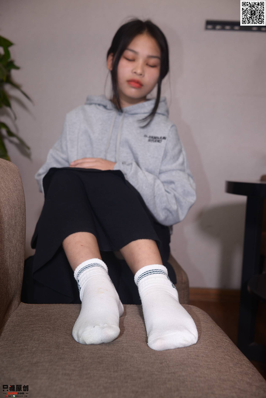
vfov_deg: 54.4
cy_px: 199
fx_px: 388
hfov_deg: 37.9
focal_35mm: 35
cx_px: 133
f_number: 5.6
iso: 640
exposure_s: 1/100
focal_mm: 35
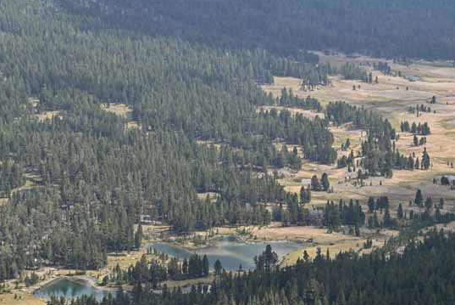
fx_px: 1695
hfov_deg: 15.3
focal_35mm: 134
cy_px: 86
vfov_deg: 10.2
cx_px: 311
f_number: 5.6
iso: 100
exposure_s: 1/800
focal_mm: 90
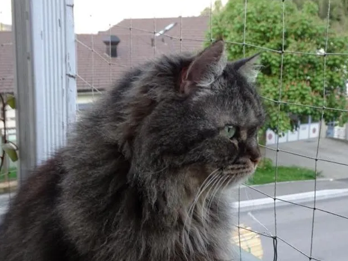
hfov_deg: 36.0
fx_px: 533
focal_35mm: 53
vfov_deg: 27.5
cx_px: 214
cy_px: 150
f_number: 4
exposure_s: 1/50
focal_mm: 7.05
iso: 320
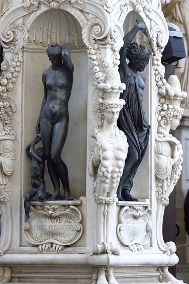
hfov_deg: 4.6
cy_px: -289
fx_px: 2347
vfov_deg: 6.7
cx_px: 96
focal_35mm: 298
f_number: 6.3
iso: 200
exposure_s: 1/250
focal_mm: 70
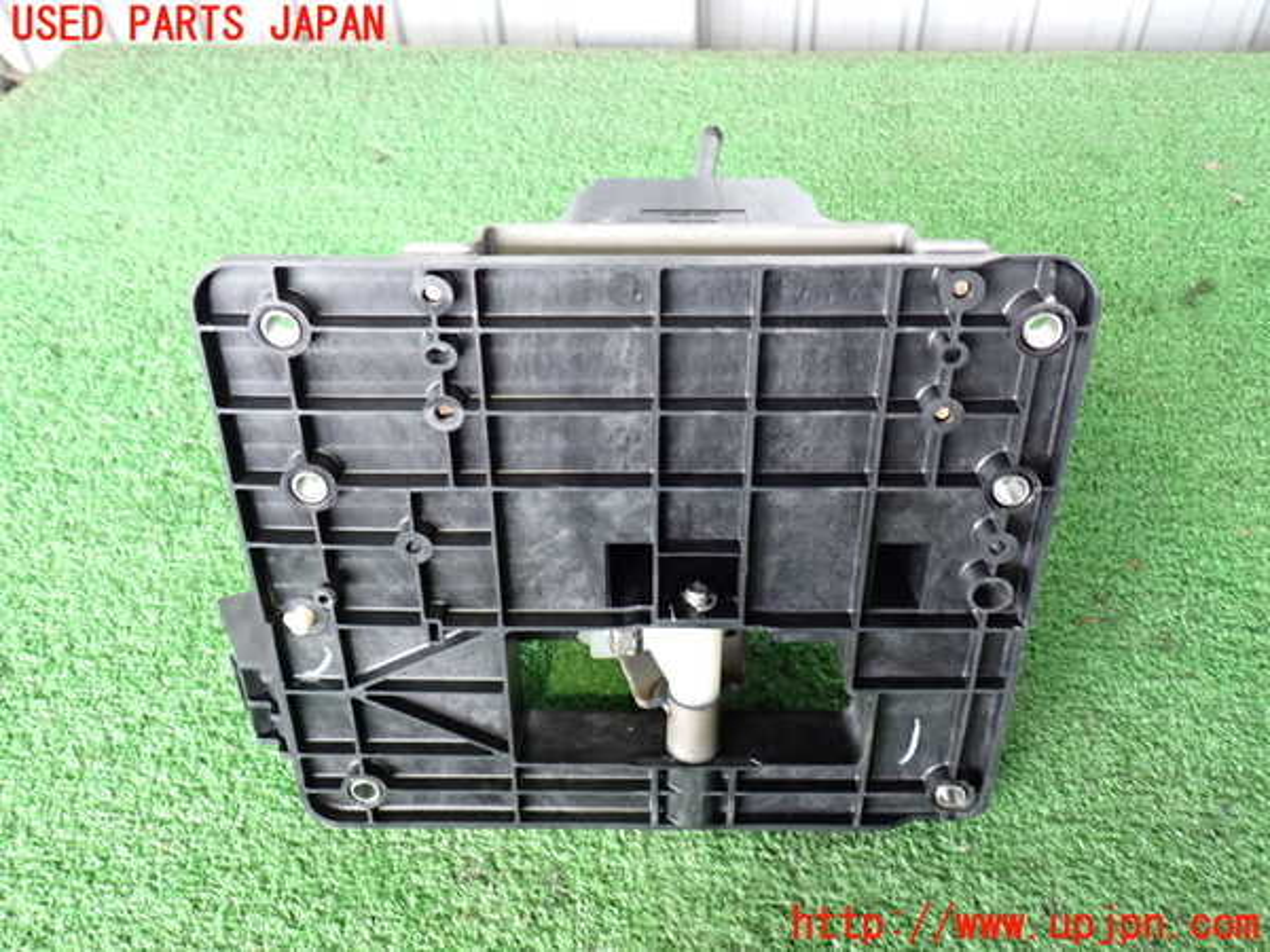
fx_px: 1101
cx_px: 635
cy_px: 476
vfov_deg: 46.8
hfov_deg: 60.0
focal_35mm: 30
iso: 320
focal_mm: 5.4
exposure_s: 1/30
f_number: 2.3
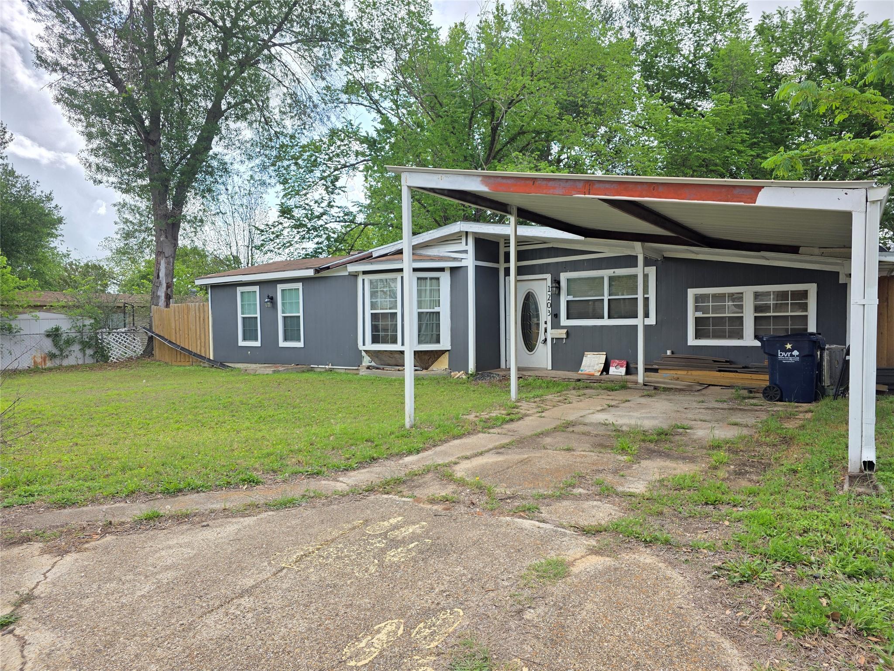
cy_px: 336
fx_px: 594
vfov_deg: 58.9
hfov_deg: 73.9
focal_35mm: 23
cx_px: 447
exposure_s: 1/2145
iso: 80
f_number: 1.7
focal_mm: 6.3
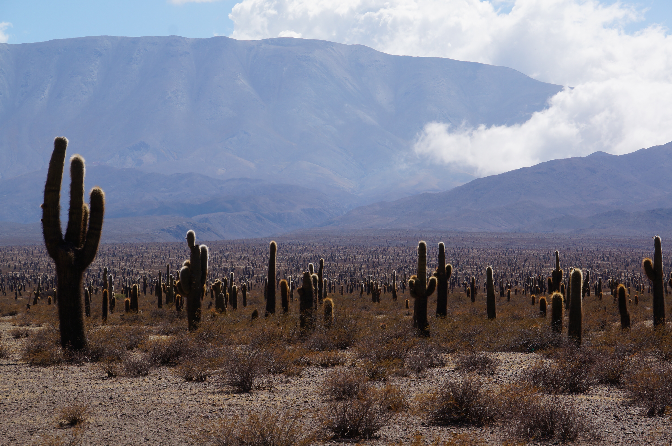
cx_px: 336
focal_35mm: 160
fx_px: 2993
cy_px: 223
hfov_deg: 12.8
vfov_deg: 8.5
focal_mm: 107
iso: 100
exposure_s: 1/250
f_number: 11
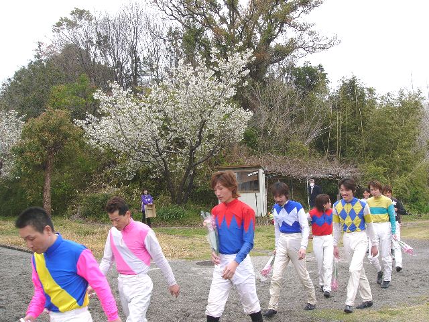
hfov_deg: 51.4
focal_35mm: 36
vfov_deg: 39.7
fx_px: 446
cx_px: 214
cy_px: 161
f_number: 4
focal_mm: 6
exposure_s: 1/125
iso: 50
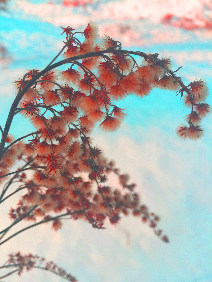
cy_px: 141
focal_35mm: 29
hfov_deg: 48.2
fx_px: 237
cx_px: 106
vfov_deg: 61.7
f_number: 2.2
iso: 32
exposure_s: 1/964
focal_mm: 4.15
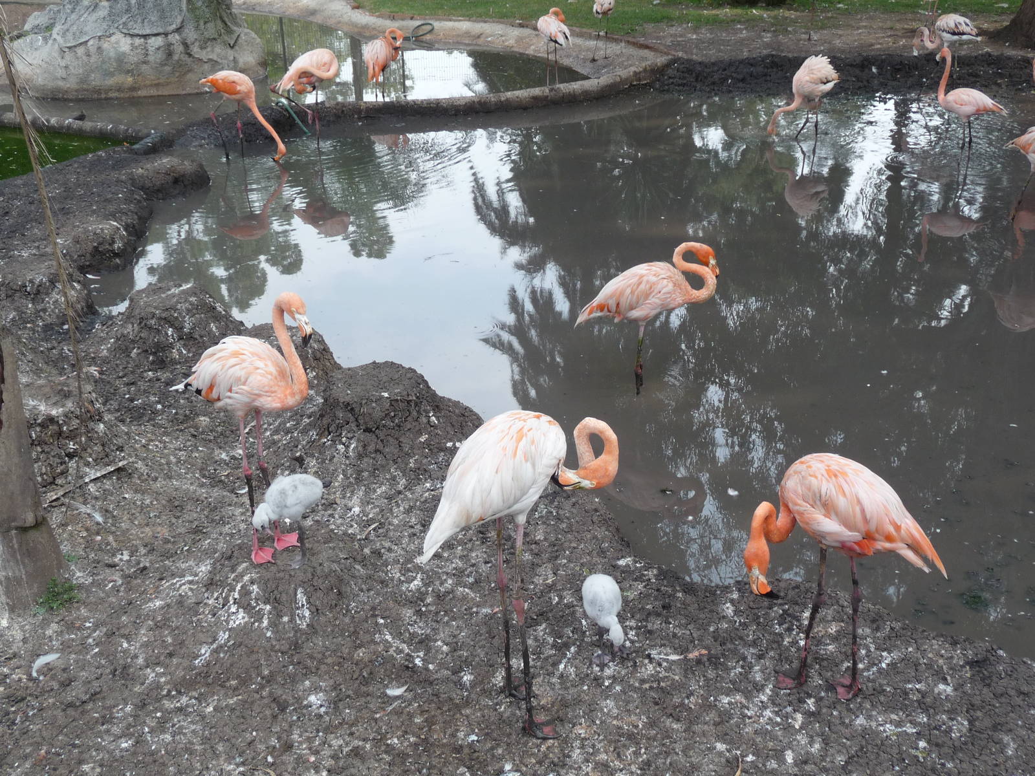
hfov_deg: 46.8
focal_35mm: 40
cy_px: 388
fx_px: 1196
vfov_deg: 36.0
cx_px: 518
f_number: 3.9
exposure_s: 1/160
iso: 100
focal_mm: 6.7
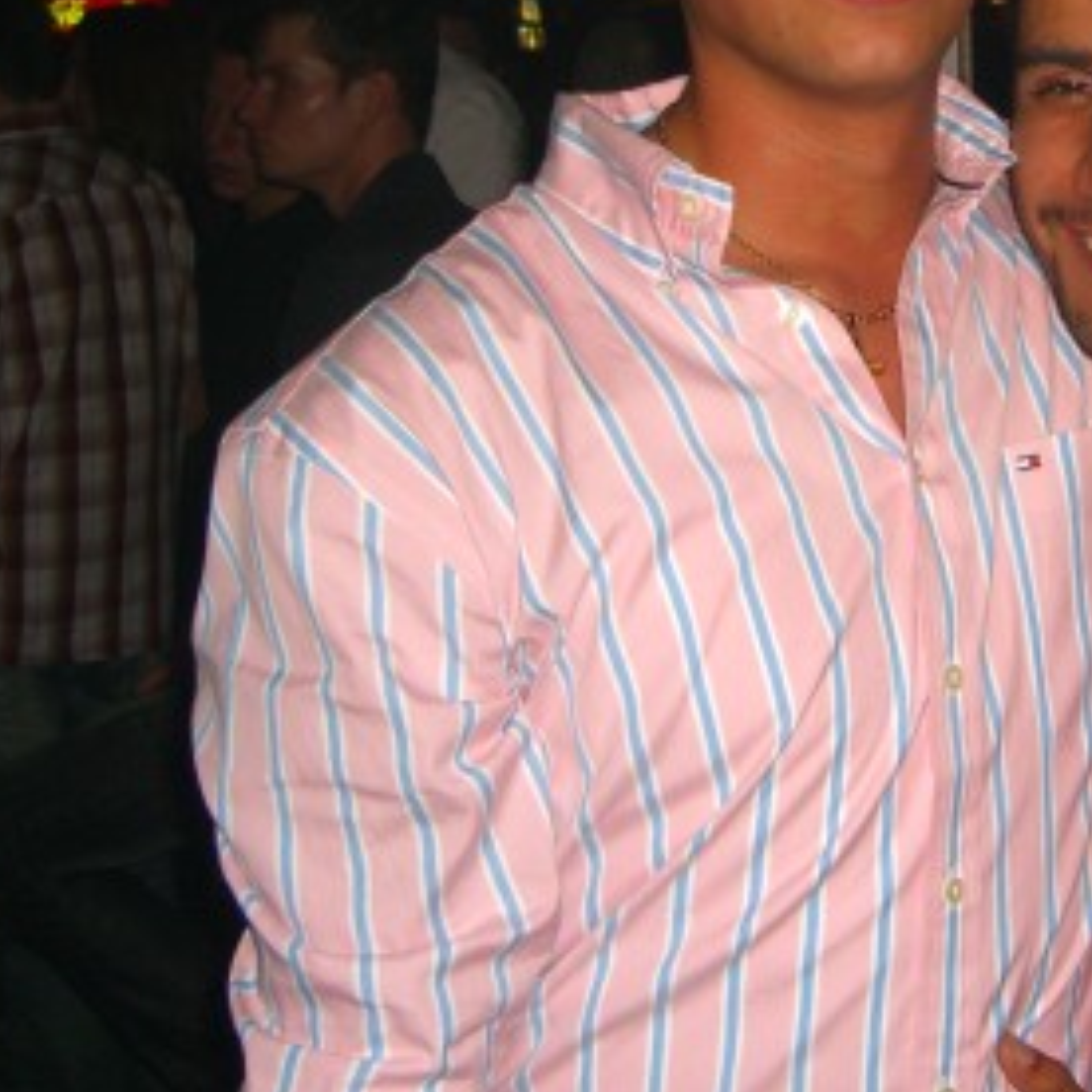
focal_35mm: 73
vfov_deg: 23.3
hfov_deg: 23.2
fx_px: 2605
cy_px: 226
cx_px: 946
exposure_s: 1/60
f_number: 2.8
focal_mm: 7.9
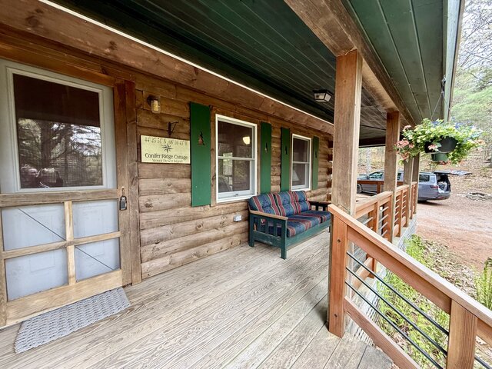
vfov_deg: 85.7
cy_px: 184
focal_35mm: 14
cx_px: 246
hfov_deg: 102.1
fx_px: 199
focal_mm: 2.22
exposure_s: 1/99
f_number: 2.2
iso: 250
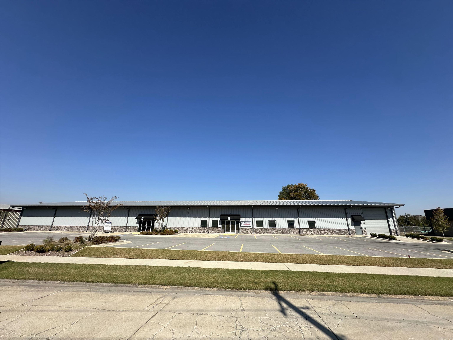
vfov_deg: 85.7
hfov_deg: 102.1
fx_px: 183
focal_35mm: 14
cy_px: 170
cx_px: 226
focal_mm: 2.22
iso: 40
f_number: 2.2
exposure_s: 1/2959
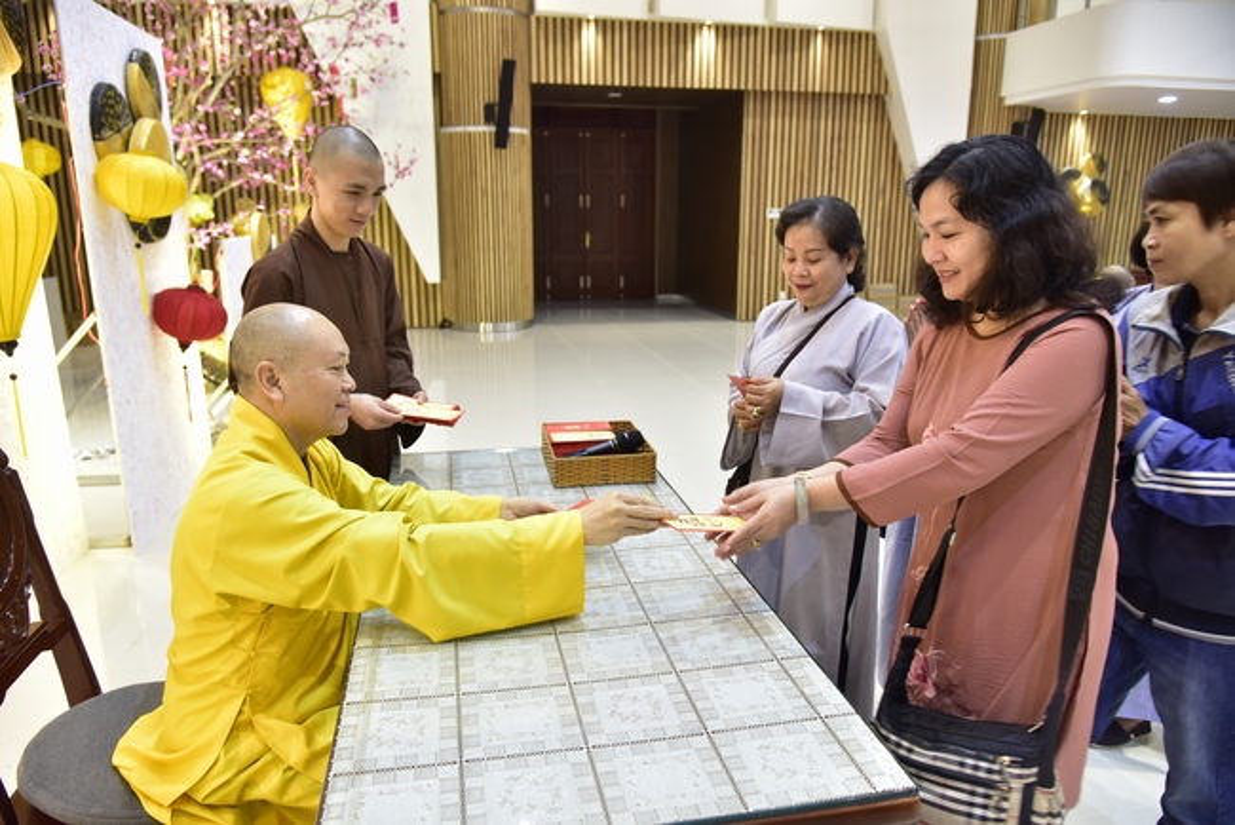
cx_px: 618
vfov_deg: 53.2
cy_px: 412
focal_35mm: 24
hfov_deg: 73.7
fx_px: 824
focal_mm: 24
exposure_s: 1/50
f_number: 4
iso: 1000
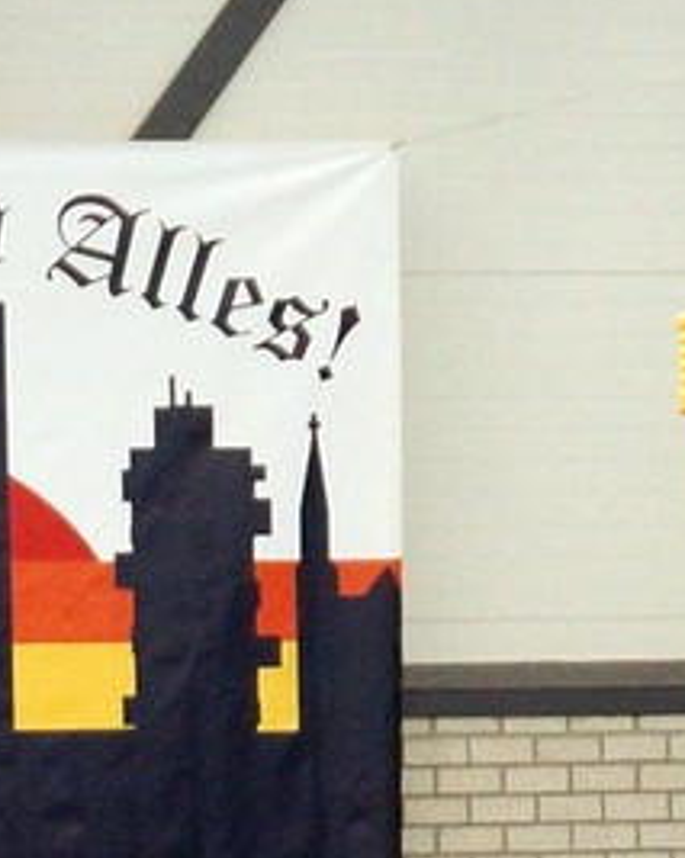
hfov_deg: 5.7
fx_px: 6854
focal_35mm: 270
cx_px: -412
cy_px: 1001
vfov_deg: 7.1
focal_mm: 50
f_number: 2.8
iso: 1250
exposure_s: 1/320
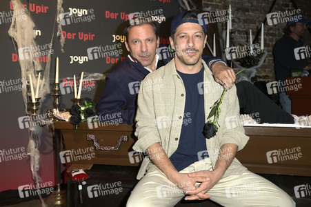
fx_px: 276
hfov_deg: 58.8
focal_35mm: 32
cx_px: 156
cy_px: 104
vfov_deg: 41.1
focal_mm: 32
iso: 1250
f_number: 5
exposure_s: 1/160
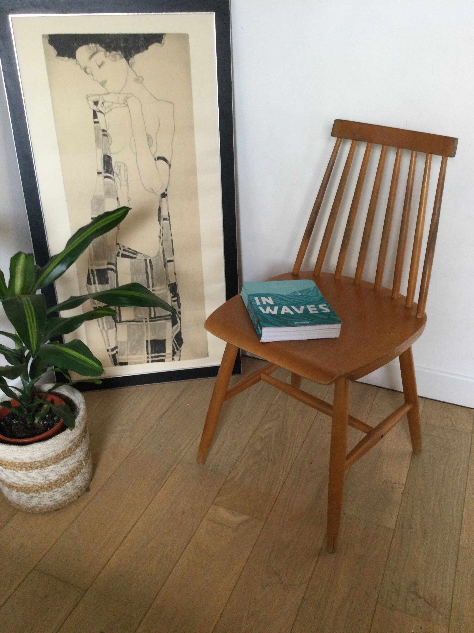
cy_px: 316
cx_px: 237
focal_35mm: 31
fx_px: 566
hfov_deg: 45.4
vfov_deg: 58.4
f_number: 2.4
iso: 125
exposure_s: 1/33
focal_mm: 3.3
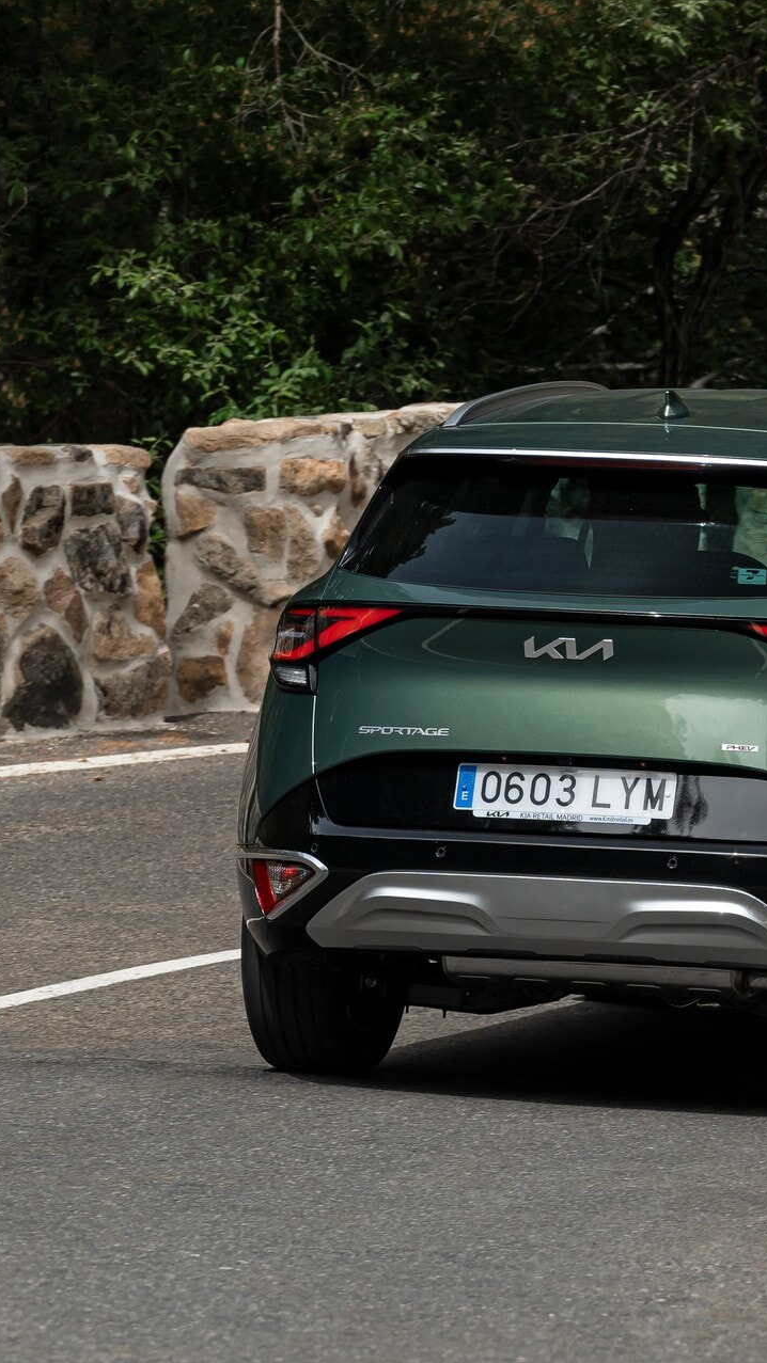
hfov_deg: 3.8
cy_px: 681
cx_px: 901
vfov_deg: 6.9
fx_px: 11393
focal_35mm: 315
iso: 250
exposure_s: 1/400
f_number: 6.3
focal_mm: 200
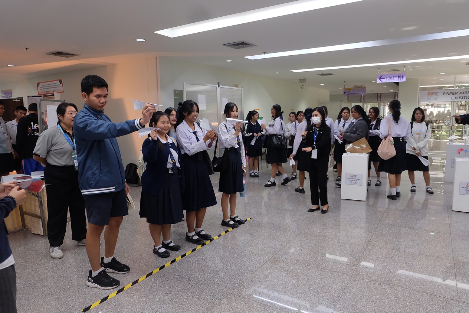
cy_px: 156
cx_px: 234
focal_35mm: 24
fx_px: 313
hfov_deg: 73.7
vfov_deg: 53.1
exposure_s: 1/52
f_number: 3.5
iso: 800
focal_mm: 16
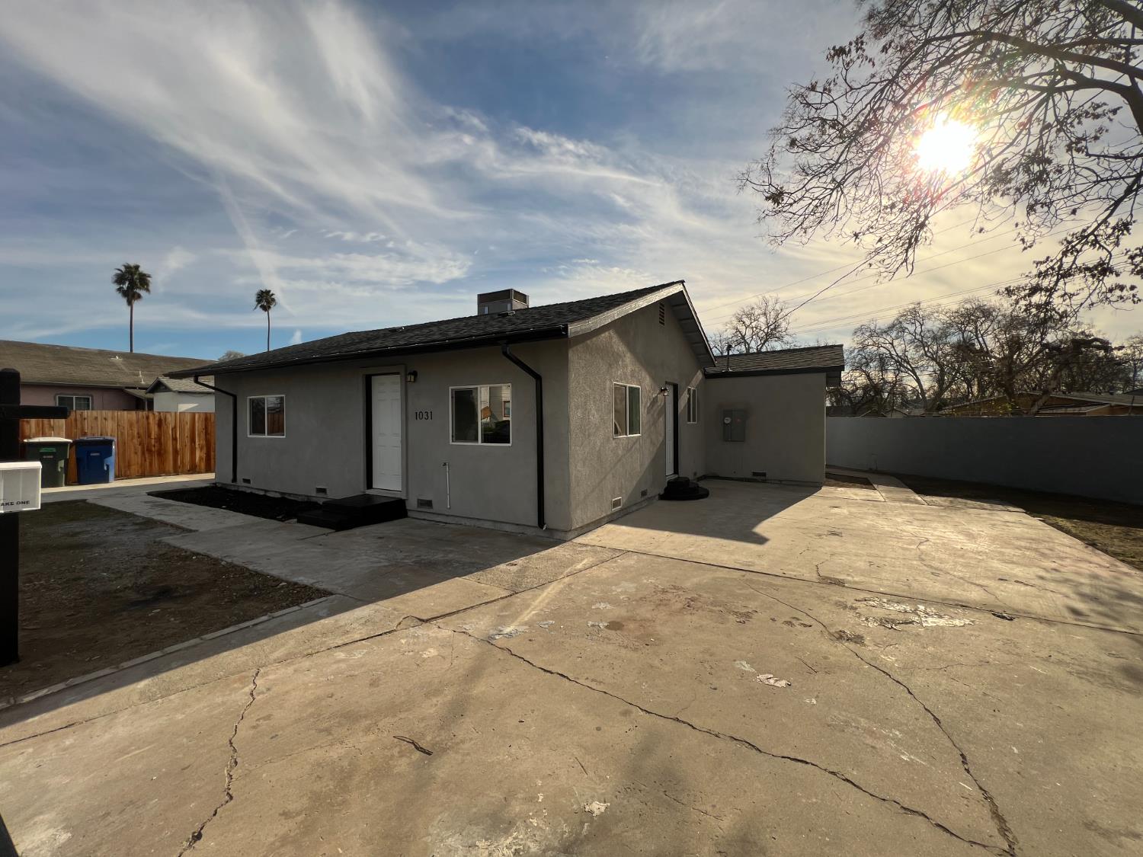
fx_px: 429
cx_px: 572
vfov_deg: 89.9
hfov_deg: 106.2
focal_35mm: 13
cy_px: 428
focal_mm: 1.57
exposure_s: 1/2016
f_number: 1.8
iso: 32
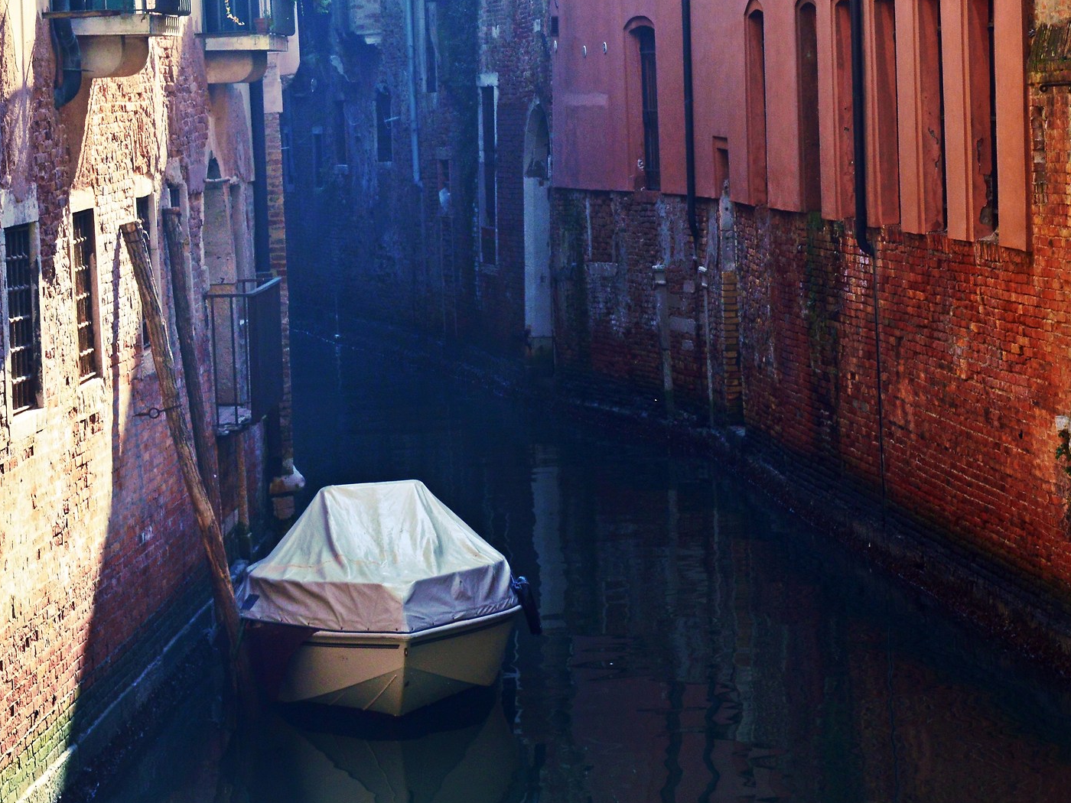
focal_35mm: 136
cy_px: 222
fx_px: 4202
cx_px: 895
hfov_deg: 14.4
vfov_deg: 10.9
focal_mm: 55
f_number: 10
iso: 400
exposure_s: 1/200
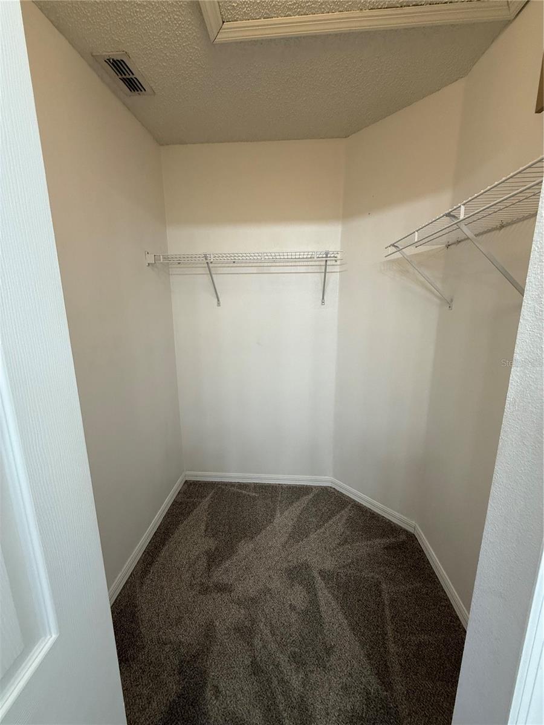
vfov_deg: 102.1
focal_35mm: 14
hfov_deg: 85.7
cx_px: 272
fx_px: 293
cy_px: 362
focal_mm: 2.22
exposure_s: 1/120
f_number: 2.2
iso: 125
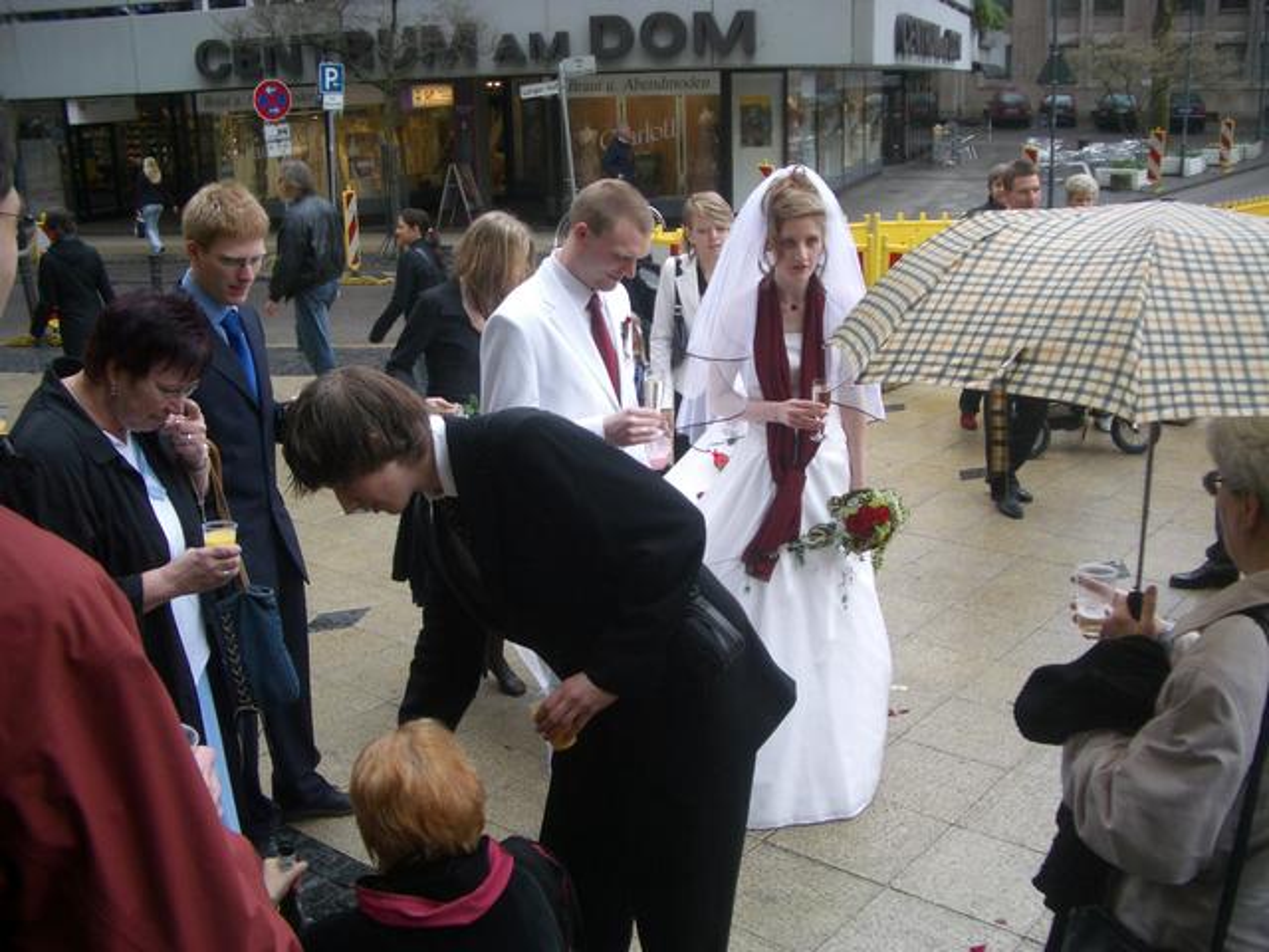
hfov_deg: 52.6
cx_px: 634
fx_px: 1283
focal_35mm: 35
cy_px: 476
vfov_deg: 40.7
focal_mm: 5.8
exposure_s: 1/80
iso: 50
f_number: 2.6
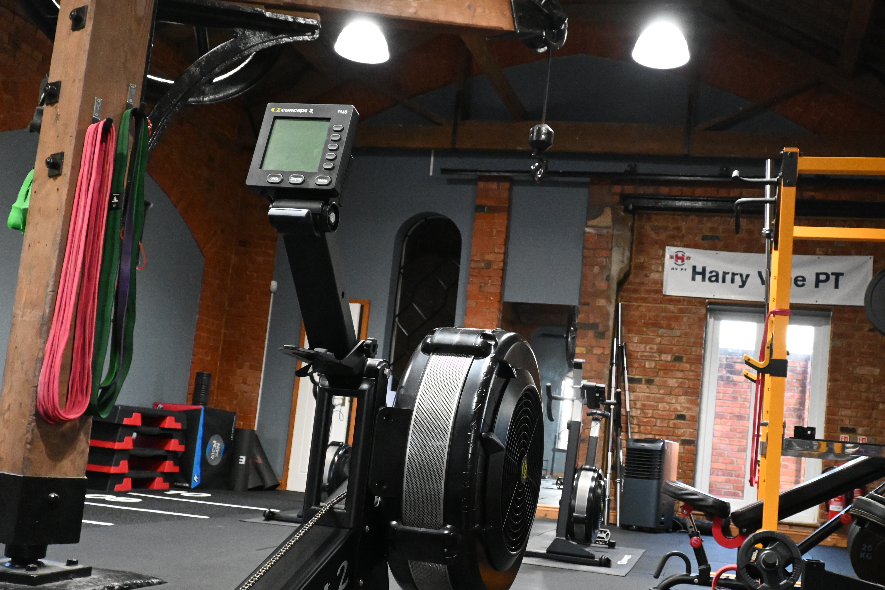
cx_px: 549
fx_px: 935
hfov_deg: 50.2
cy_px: 362
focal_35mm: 38
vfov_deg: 34.9
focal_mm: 18.5
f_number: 6.3
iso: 6400
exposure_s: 1/160
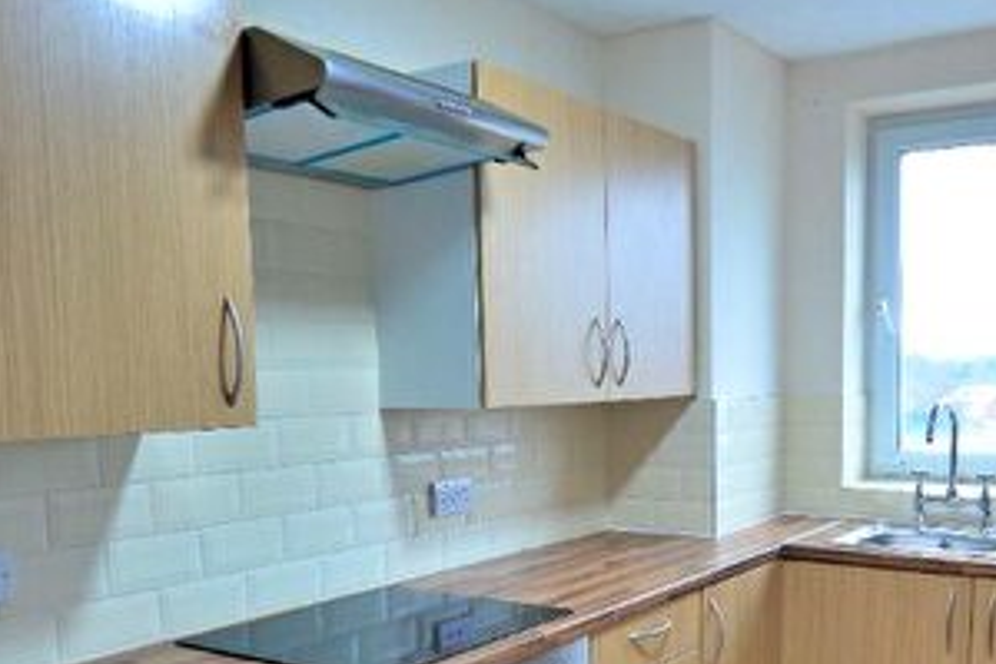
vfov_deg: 37.0
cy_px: 493
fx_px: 968
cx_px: 621
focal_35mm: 35
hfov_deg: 53.8
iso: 200
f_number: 3.5
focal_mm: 10
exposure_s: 1/15
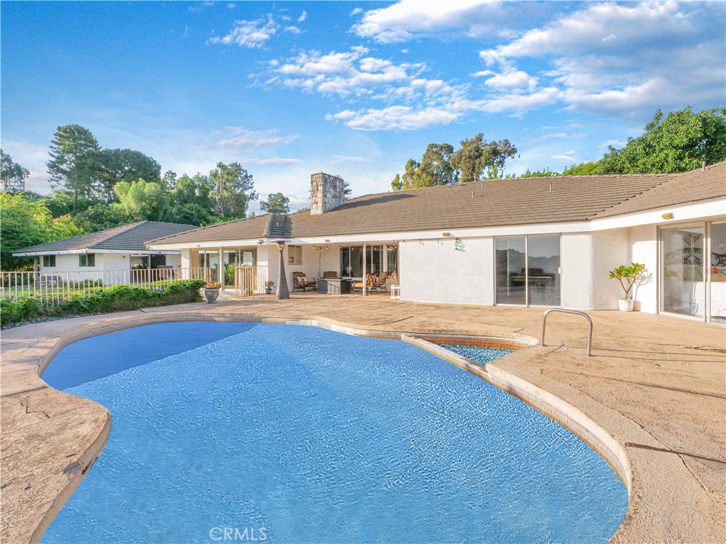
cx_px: 363
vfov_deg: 71.6
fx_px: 378
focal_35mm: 18
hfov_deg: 87.8
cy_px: 272
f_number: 14
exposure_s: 1/200
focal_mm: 9
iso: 640
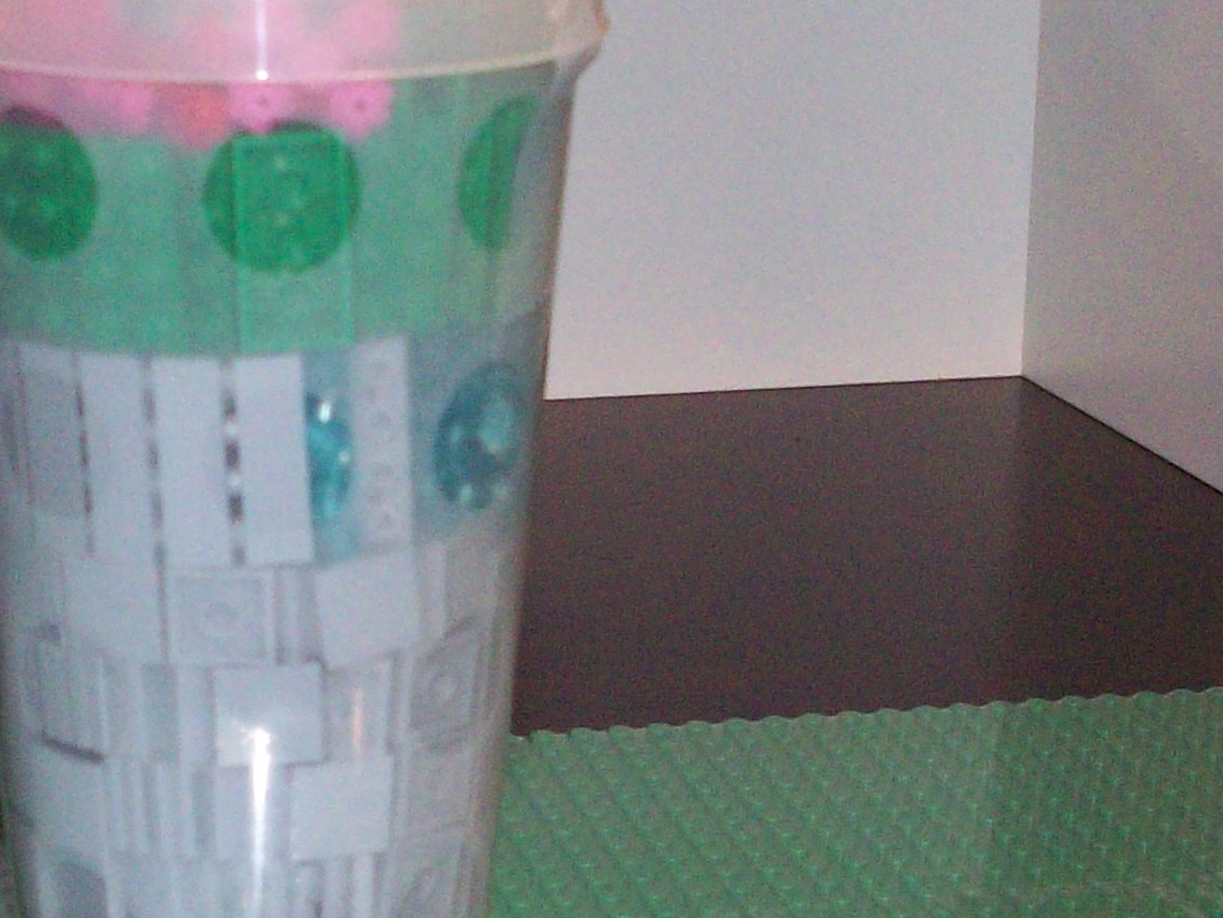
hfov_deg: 19.5
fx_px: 3498
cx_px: 157
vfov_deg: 14.9
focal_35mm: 99
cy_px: 575
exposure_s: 1/64
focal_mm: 6.2
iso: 200
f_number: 2.8
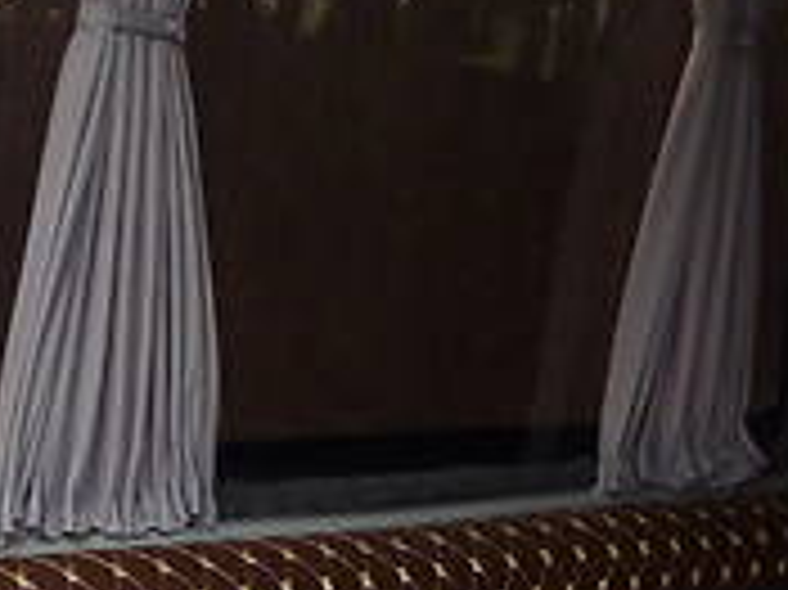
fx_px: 2912
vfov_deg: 11.1
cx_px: -621
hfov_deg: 13.8
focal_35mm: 128
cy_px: 928
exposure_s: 1/30
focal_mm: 5
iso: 160
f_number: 3.3
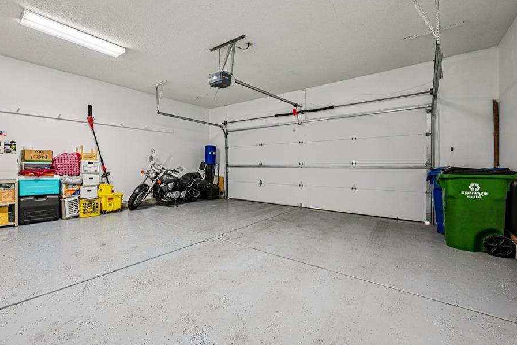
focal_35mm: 16
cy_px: 162
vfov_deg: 73.6
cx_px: 228
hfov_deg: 96.3
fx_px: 230
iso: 400
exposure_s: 1/10
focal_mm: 14
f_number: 11
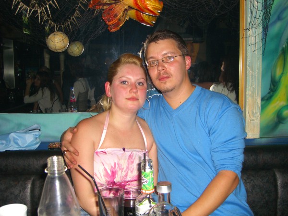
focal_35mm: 38
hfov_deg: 49.0
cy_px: 108
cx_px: 144
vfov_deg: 37.7
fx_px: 316
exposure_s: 1/60
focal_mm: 7.9
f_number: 2.8
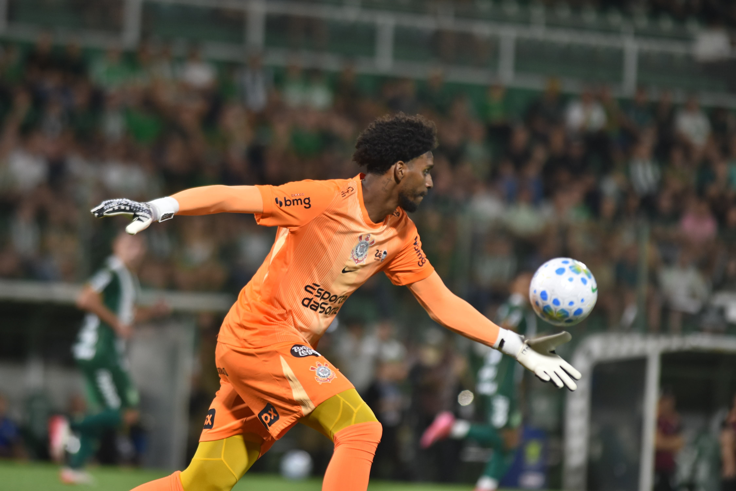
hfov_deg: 4.6
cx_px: 368
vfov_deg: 3.1
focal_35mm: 450
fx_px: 9202
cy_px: 246
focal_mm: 300
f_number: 4
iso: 500
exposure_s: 1/400
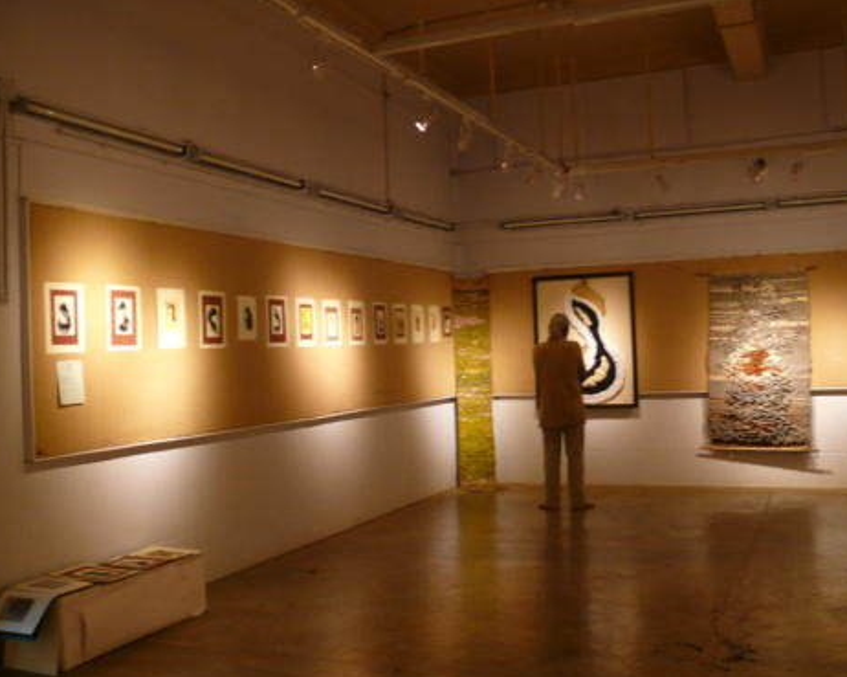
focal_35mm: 37
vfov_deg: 40.1
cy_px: 340
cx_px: 420
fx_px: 927
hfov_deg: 49.1
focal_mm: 7.4
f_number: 2.8
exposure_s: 1/13
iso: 200
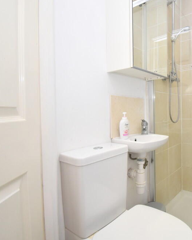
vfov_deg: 75.0
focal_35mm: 22
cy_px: 116
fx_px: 156
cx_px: 151
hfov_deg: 58.7
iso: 800
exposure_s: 1/160
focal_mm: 10
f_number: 4.5
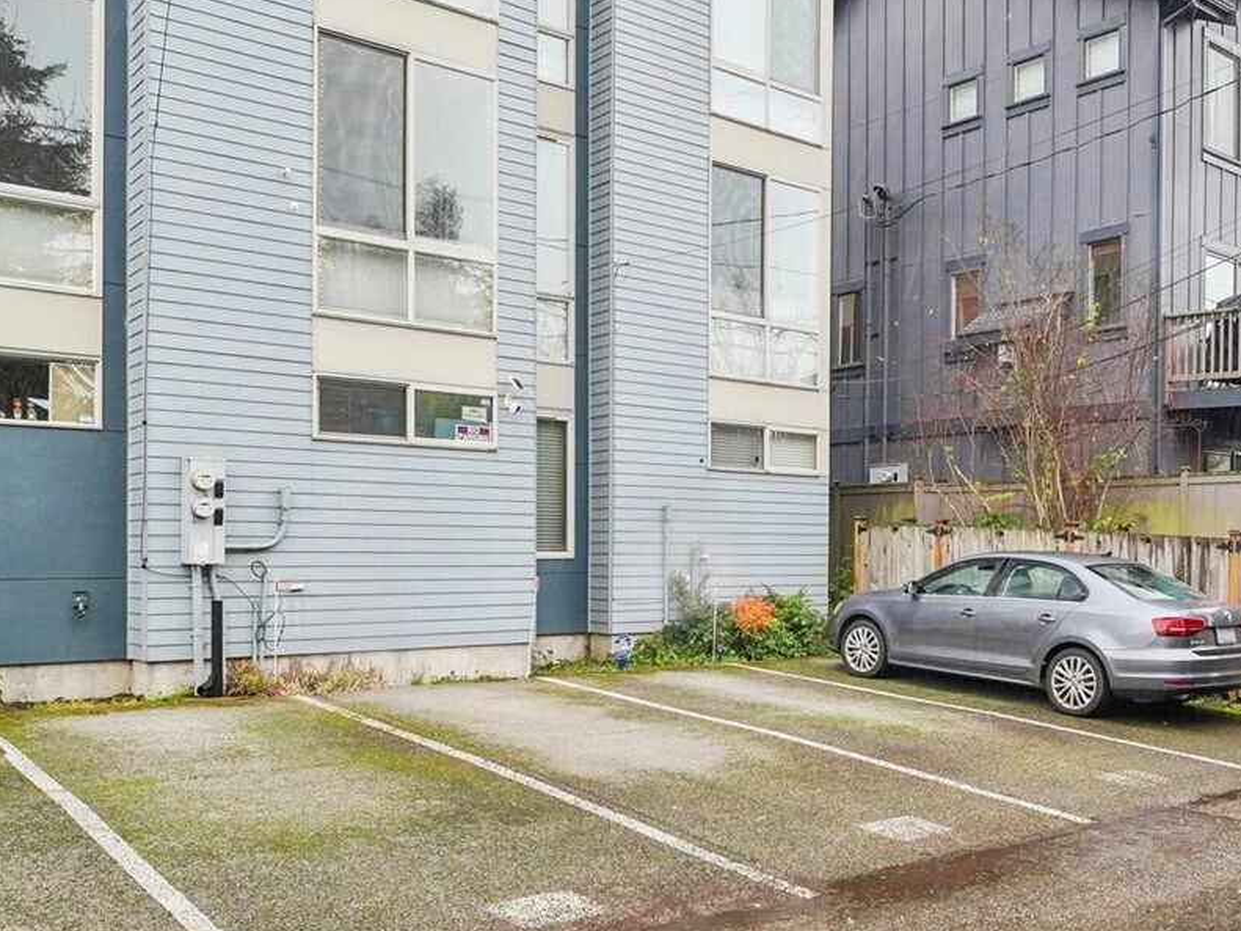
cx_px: 801
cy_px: 629
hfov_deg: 54.5
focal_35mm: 33
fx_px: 1183
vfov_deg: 42.3
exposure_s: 1/50
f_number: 8
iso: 1600
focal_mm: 16
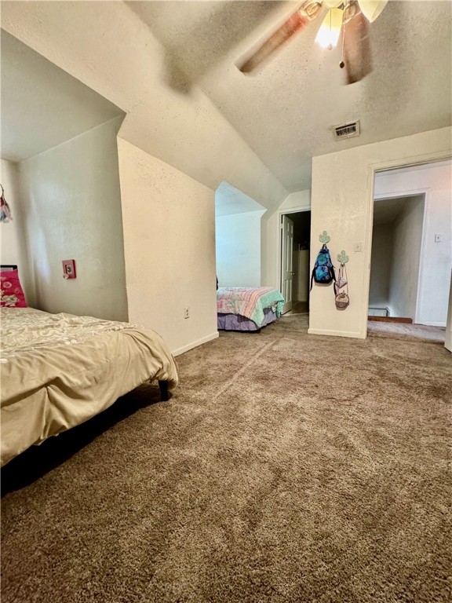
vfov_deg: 102.1
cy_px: 302
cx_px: 226
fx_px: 244
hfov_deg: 85.7
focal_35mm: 14
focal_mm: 2.22
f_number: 2.2
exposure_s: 1/60
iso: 320
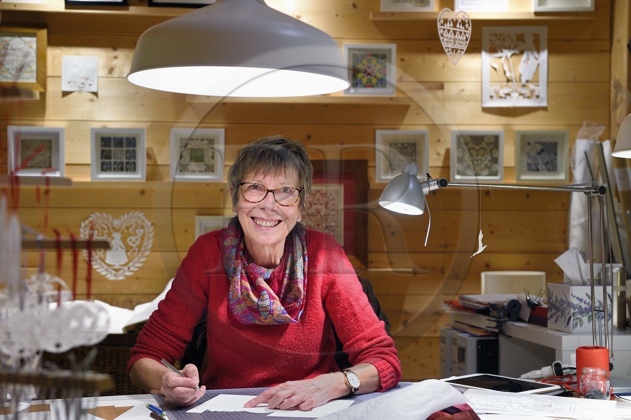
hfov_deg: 36.3
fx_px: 963
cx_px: 316
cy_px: 210
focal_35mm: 55
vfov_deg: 24.6
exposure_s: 1/50
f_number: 5
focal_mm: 55
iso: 1600
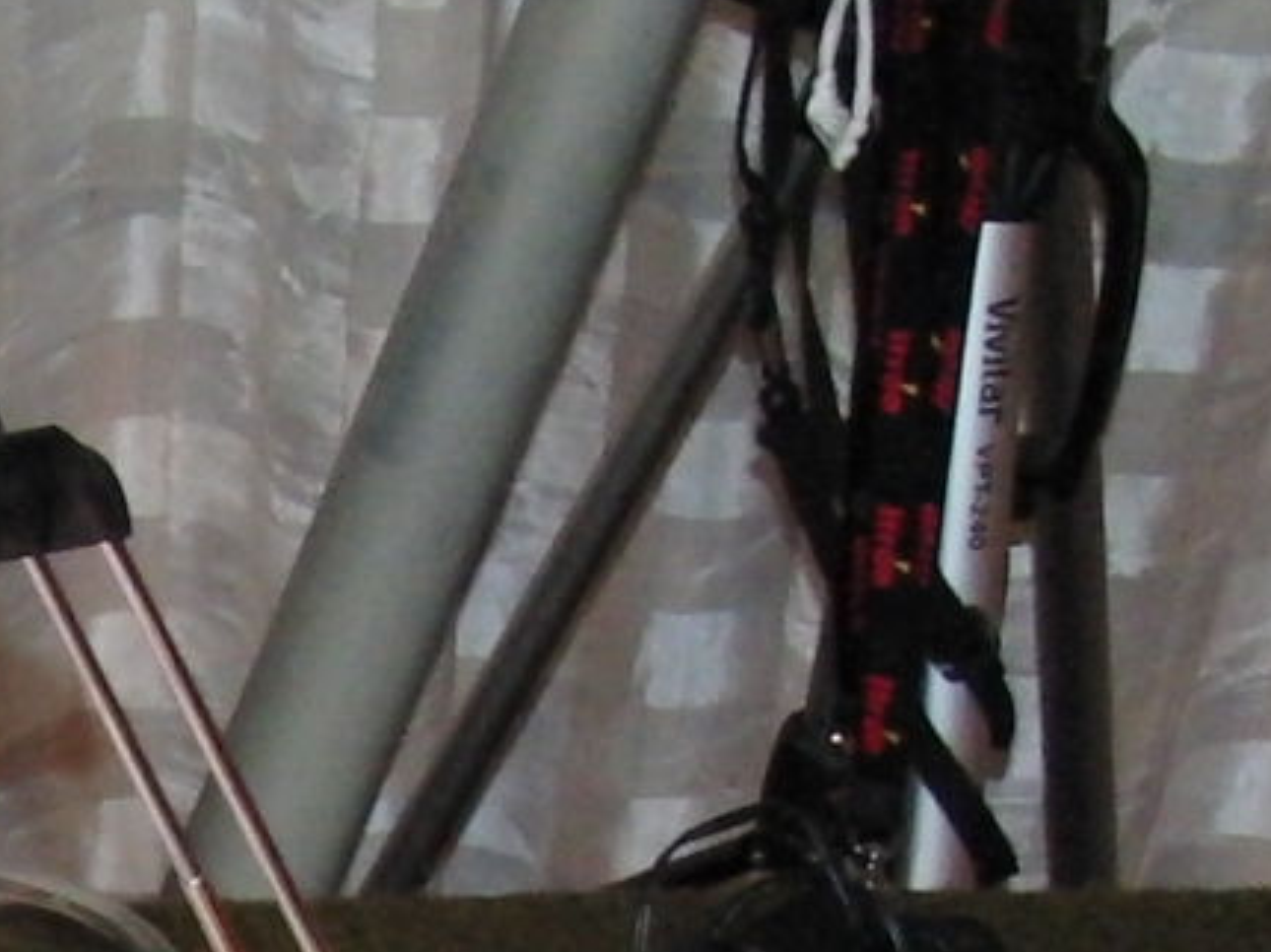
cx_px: -842
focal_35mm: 193
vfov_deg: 7.5
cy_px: 1449
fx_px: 7082
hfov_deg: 9.8
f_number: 2.7
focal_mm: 7.3
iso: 400
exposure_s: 1/60
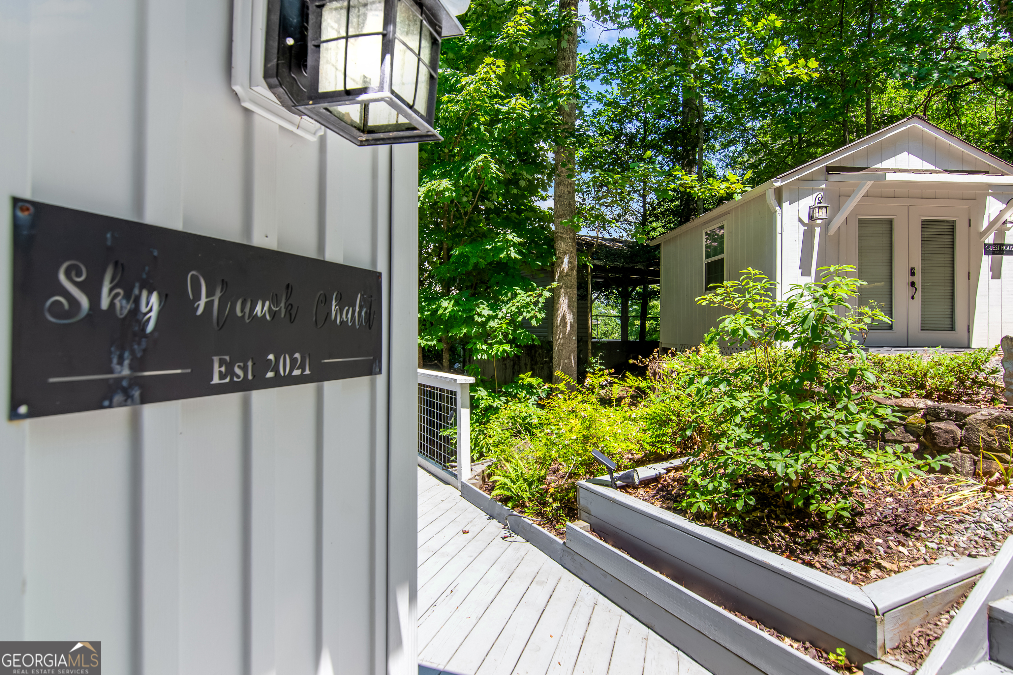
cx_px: 506
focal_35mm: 18
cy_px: 338
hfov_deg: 90.0
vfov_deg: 67.4
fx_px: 506
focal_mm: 12
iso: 100
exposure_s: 1/160
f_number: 6.3
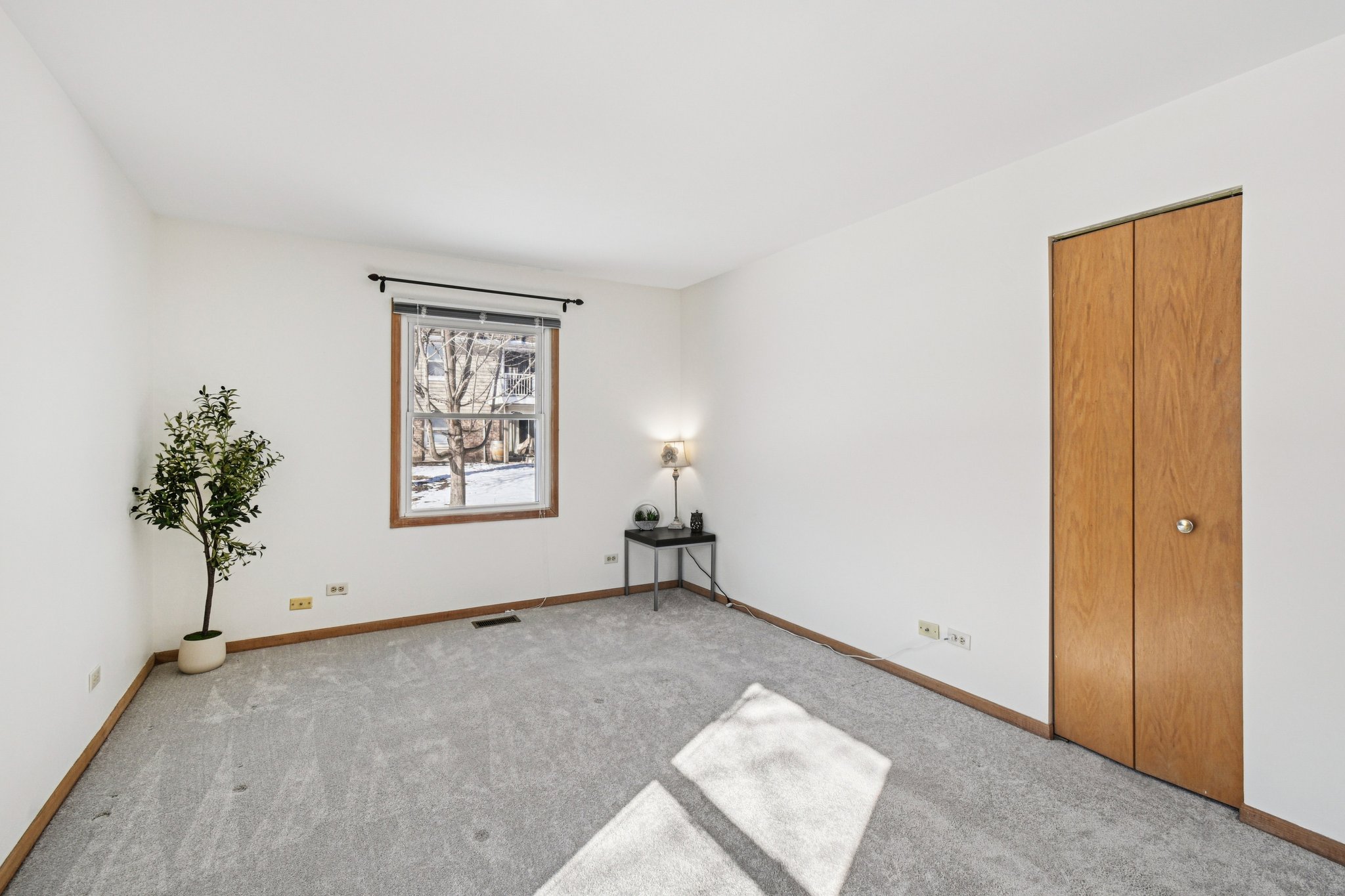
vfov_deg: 77.3
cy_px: 448
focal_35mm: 15
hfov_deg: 100.4
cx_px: 672
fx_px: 560
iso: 100
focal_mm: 10
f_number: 8
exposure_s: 1/40
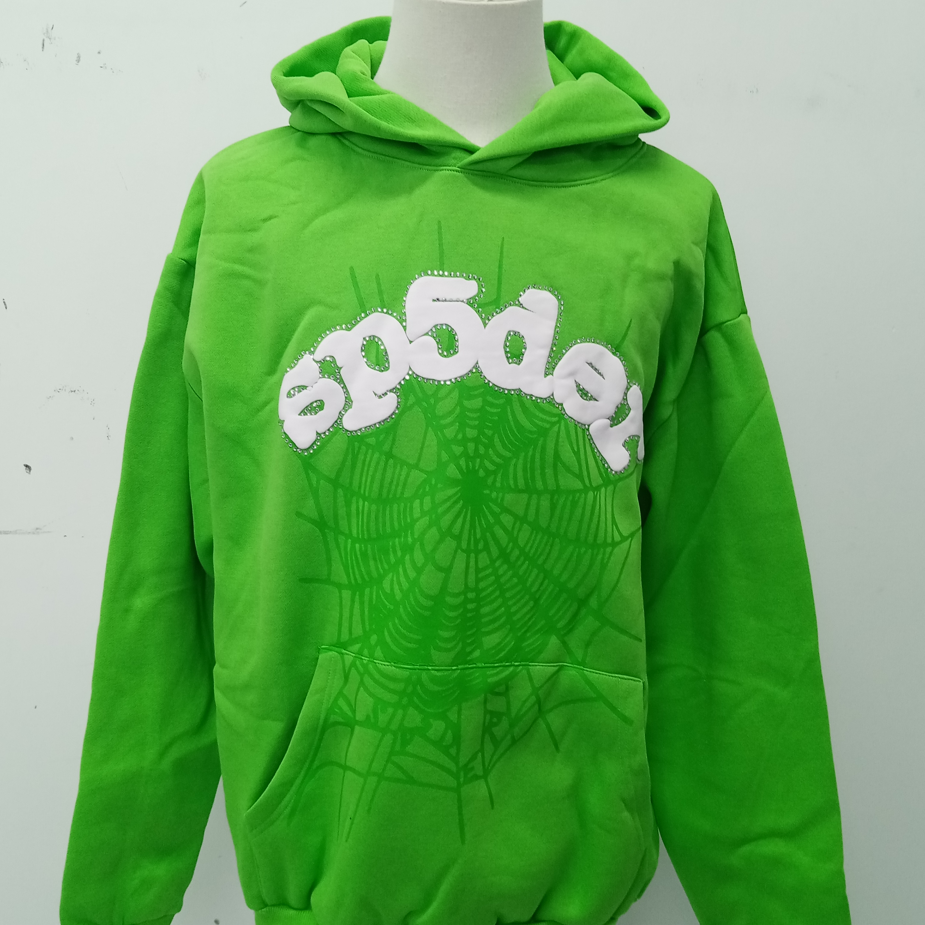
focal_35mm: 31
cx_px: 461
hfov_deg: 52.5
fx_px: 937
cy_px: 465
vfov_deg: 52.5
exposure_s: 1/50
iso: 114
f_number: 1.8
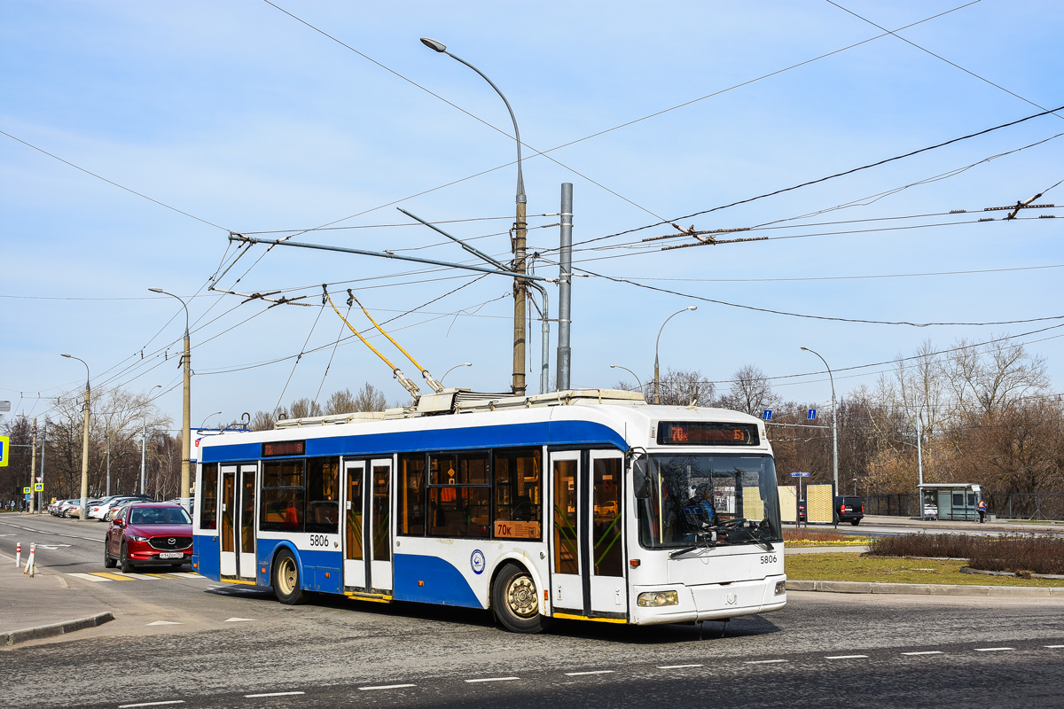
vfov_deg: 33.0
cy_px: 354
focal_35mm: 40
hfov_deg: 47.9
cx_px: 532
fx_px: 1197
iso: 125
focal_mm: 27
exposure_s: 1/500
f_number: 6.3
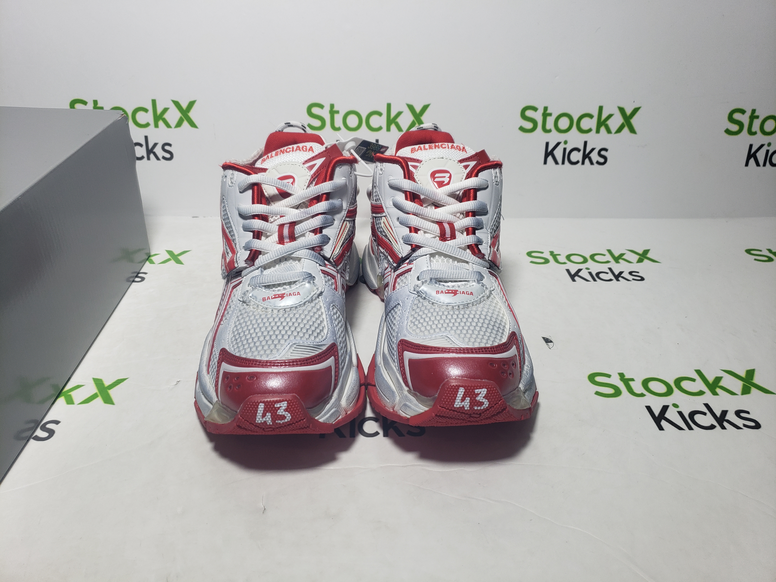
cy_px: 291
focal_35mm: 26
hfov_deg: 67.3
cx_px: 388
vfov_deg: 53.1
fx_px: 583
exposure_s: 1/502
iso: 50
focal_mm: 4.3
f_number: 1.5
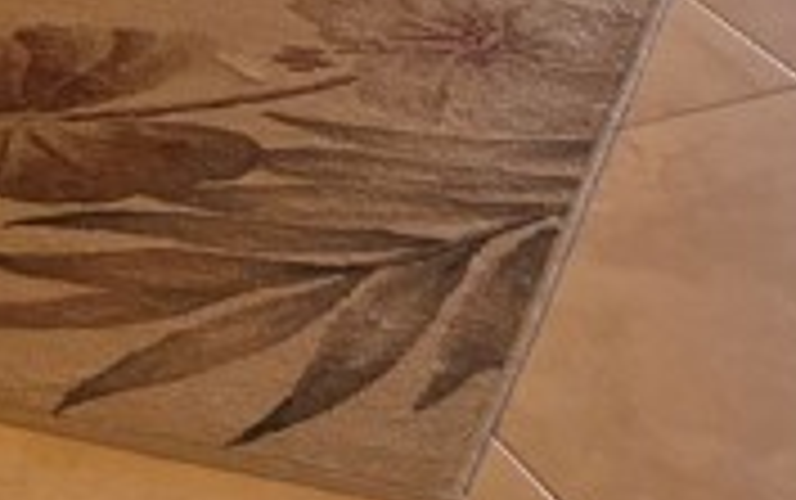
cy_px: -959
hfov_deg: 13.1
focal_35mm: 159
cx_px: 99
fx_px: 3453
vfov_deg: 7.4
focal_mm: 5.7
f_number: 1.5
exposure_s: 1/120
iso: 125
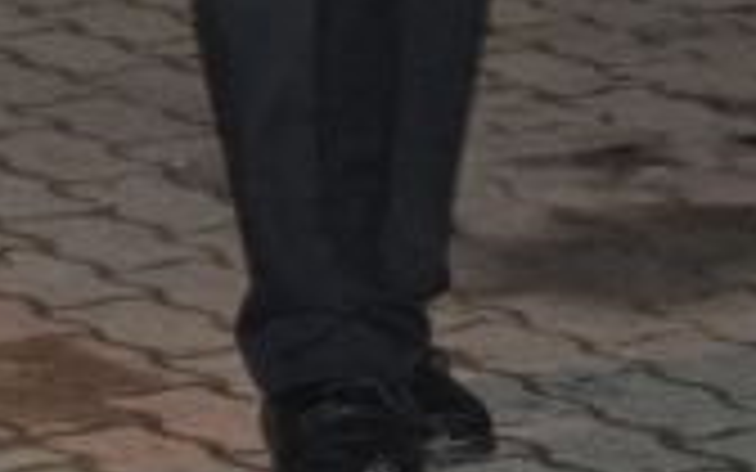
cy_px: -474
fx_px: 8695
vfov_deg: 3.1
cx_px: -162
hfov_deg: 5.0
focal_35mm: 422
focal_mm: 58
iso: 3200
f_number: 5
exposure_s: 1/60
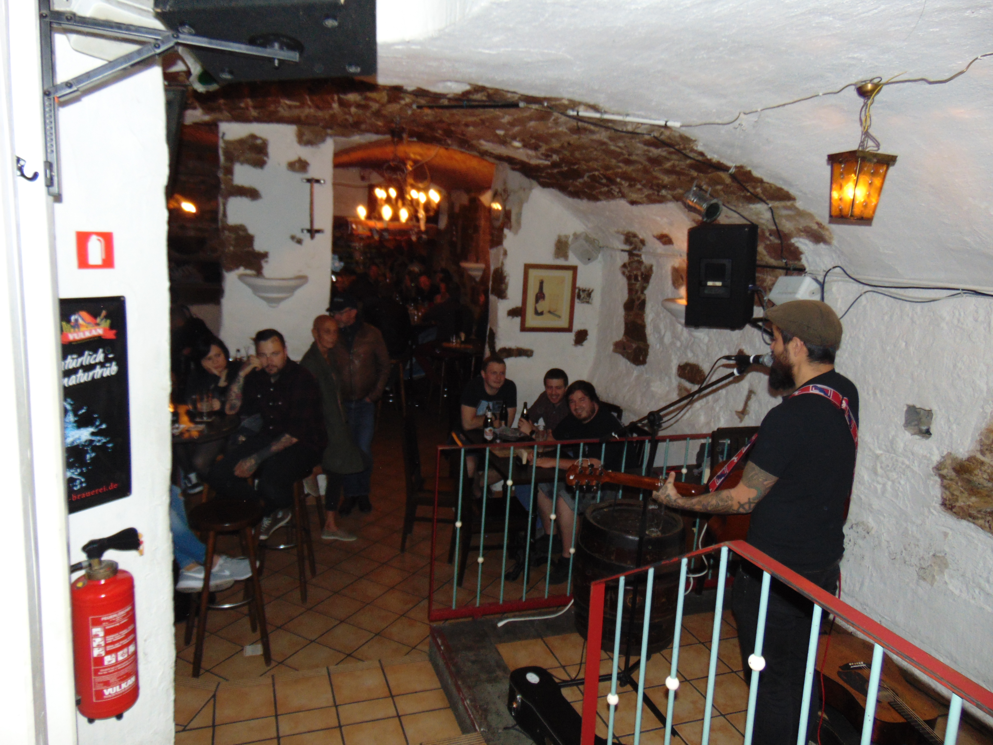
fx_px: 717
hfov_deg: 69.4
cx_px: 496
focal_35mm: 25
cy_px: 372
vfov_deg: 54.9
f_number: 3
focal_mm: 4.5
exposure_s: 1/8
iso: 200
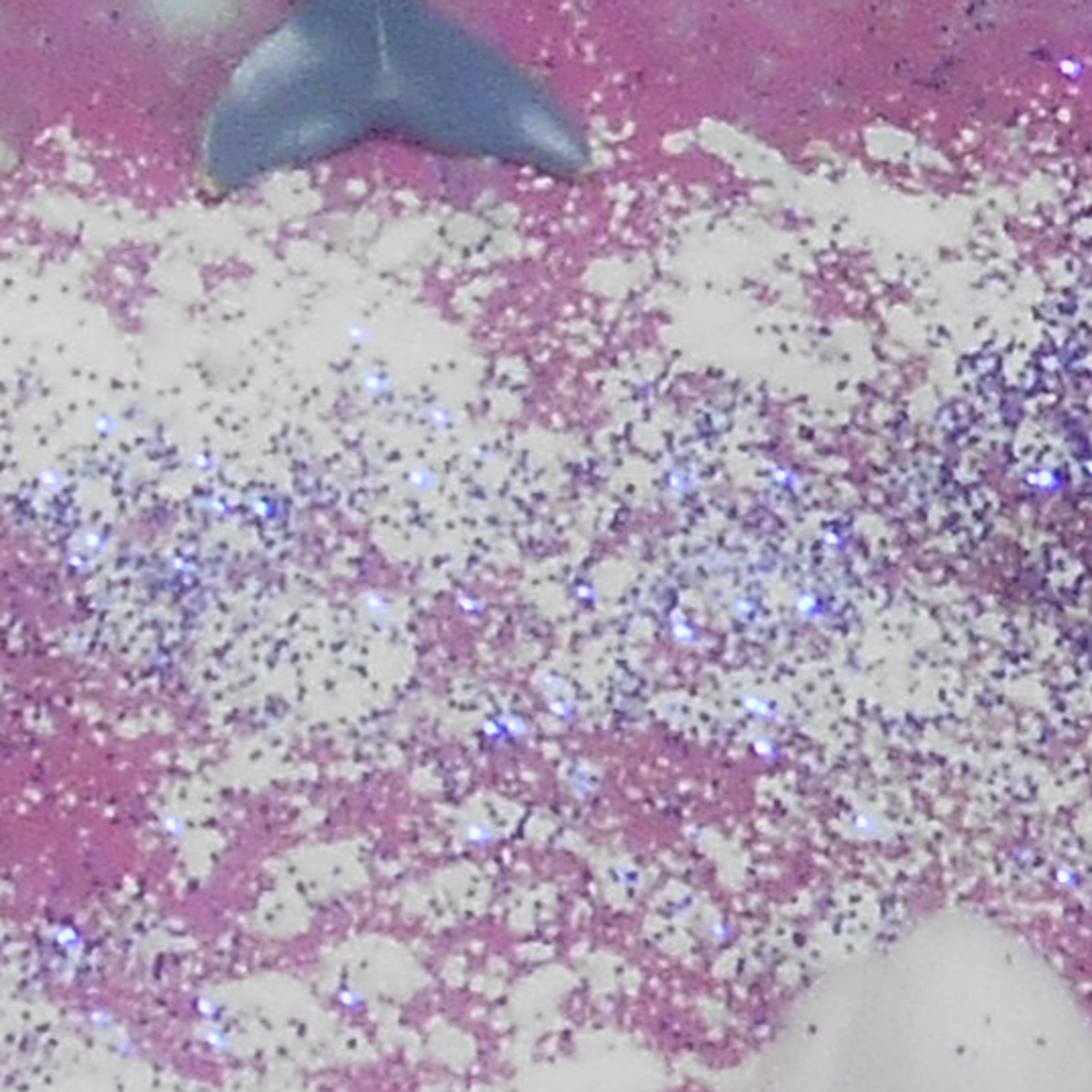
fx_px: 7888
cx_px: -1277
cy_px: -909
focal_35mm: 221
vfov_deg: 7.7
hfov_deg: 7.5
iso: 110
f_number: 3.2
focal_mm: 4.6
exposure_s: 1/30
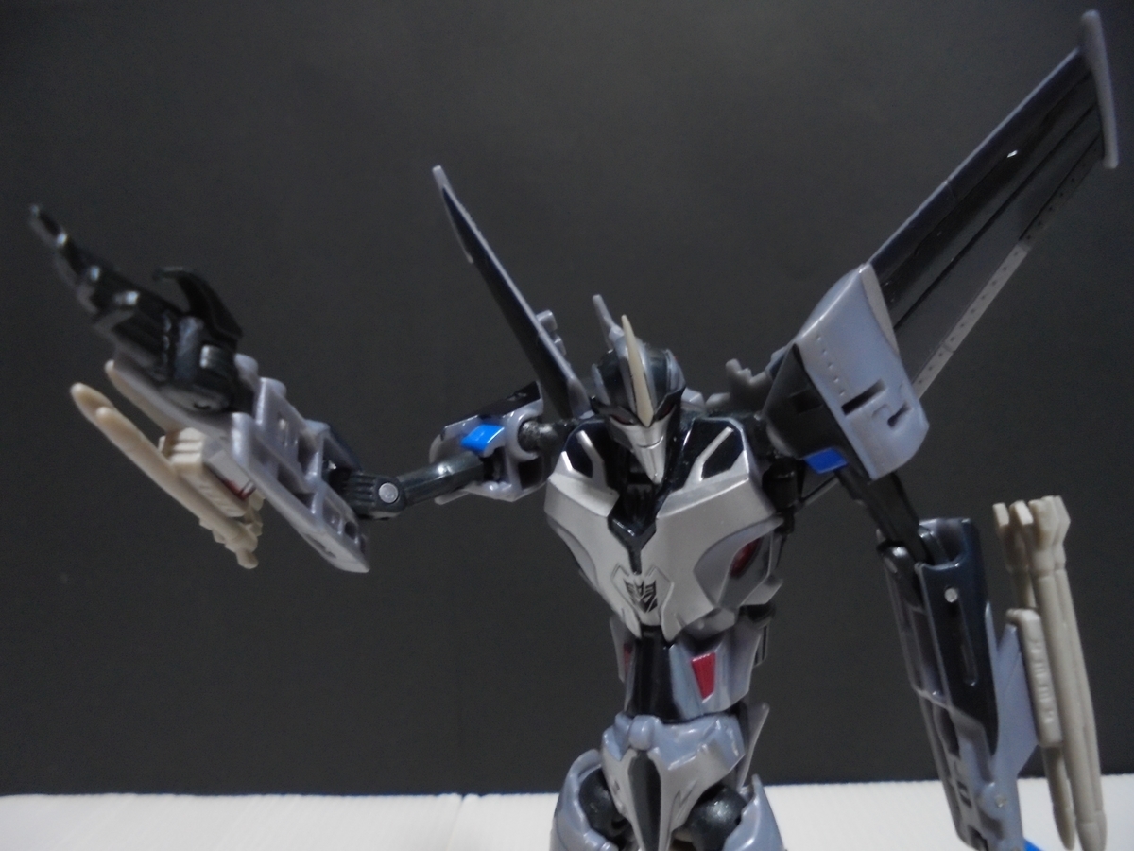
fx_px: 852
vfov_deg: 53.1
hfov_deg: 67.3
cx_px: 567
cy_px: 426
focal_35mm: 26
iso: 400
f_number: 3.5
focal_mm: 4.6
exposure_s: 1/10
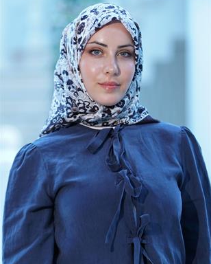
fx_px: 1192
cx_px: 106
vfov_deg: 12.6
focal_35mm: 153
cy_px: 127
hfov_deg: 10.1
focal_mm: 135
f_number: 3.2
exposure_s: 1/200
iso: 640
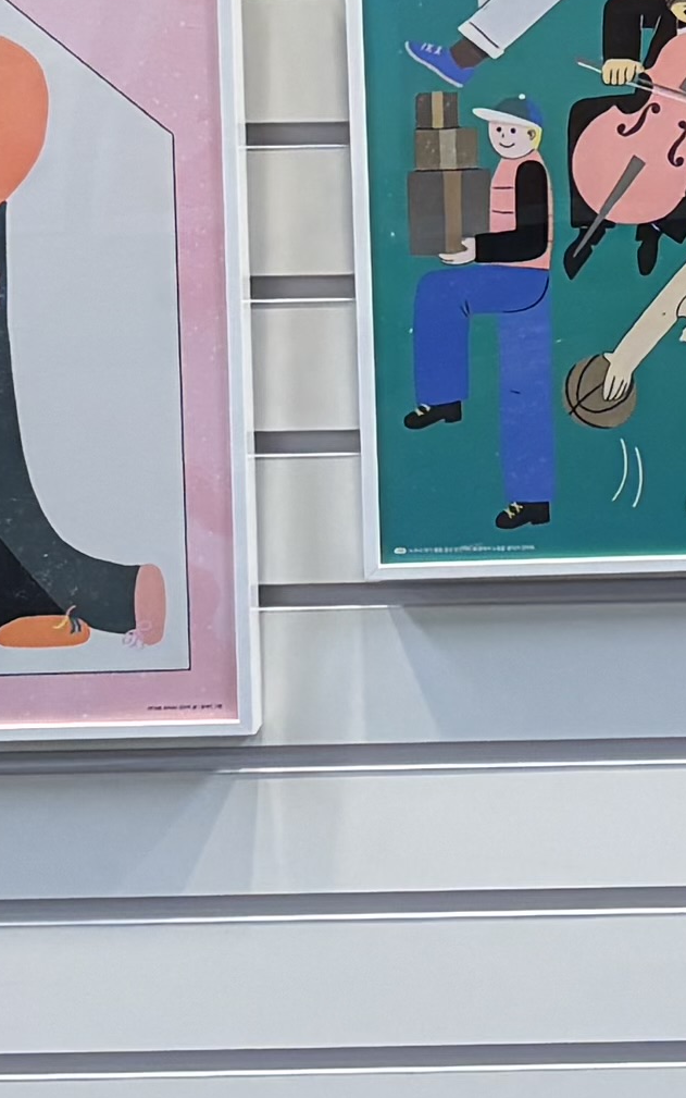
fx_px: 4664
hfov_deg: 8.2
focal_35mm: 156
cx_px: 1092
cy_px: -49
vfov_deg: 13.2
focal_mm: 5.96
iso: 125
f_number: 1.6
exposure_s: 1/120
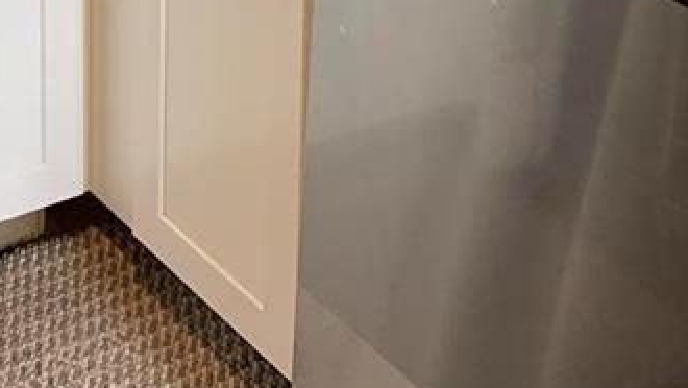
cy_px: -572
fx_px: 1880
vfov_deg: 10.1
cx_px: -73
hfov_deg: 19.8
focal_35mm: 103
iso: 100
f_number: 1.8
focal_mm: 4.25
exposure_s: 1/60
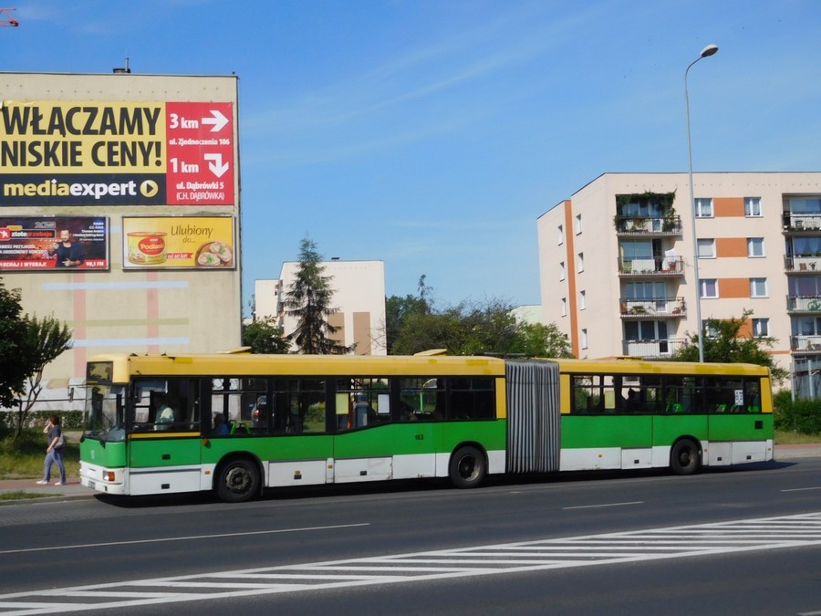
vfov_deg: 32.2
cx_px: 410
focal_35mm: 45
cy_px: 308
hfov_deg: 42.1
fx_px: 1067
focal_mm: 8
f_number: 8
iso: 125
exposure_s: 1/400
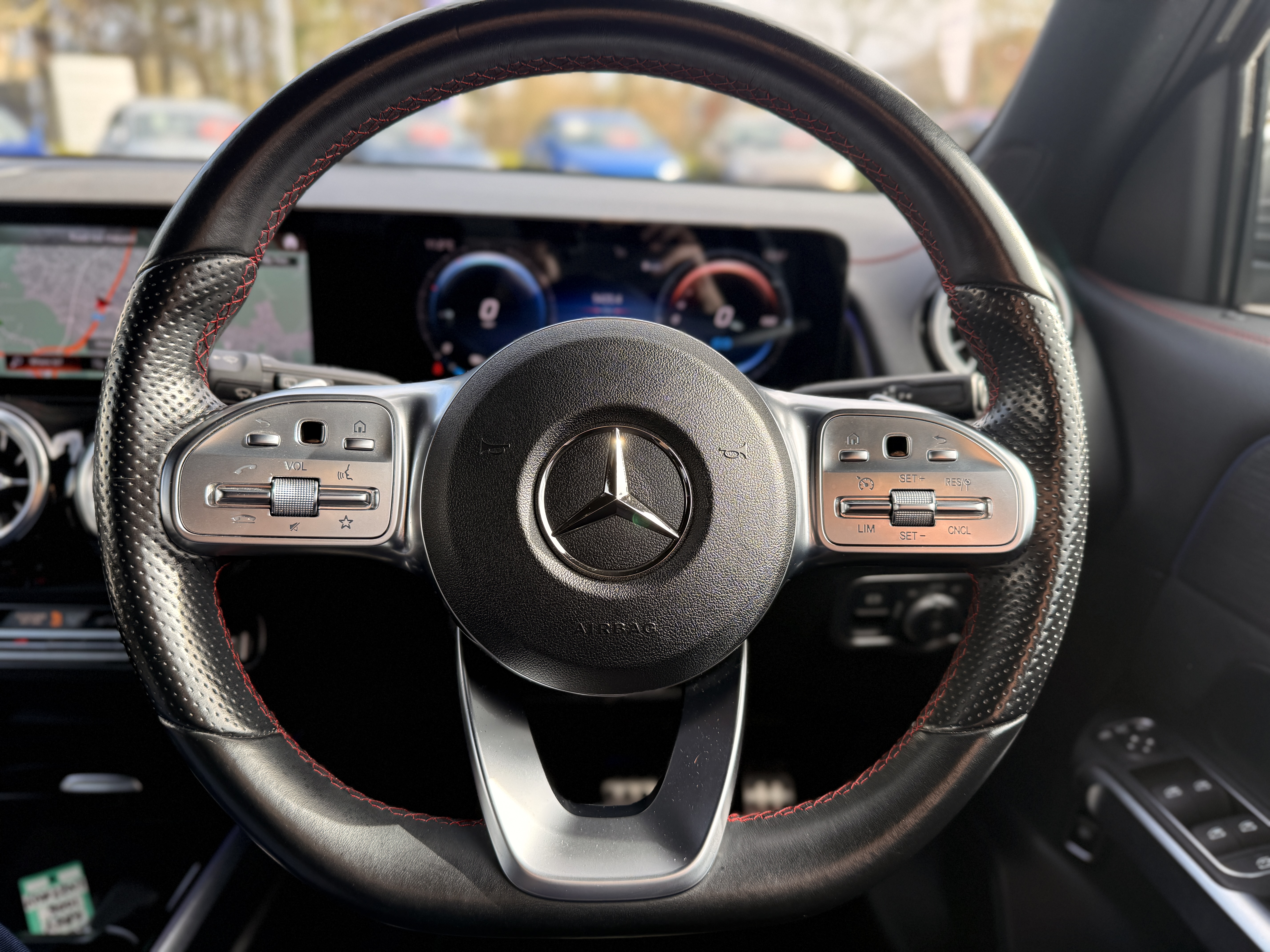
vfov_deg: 56.8
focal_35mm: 24
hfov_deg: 71.6
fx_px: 881
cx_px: 635
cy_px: 476
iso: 100
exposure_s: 1/347
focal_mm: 6.76
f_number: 1.78
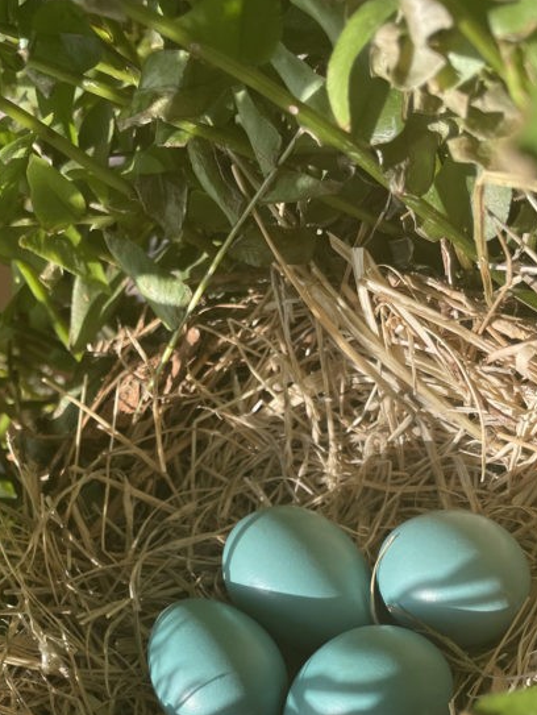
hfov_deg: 29.5
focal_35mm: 49
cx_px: 174
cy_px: 560
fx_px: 1012
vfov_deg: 37.6
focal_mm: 4.2
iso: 32
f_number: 1.6
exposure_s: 1/545
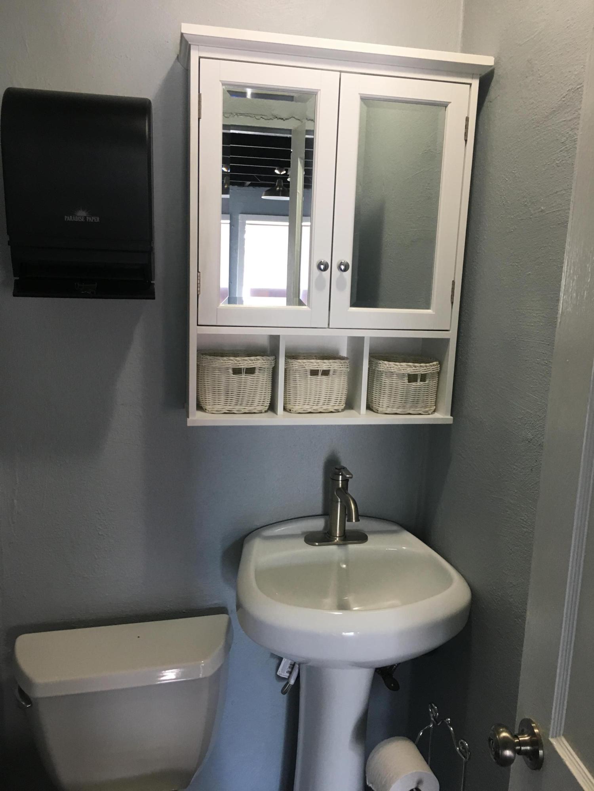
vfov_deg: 61.7
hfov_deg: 48.2
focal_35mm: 29
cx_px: 297
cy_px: 396
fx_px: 664
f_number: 2.2
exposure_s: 1/30
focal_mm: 4.15
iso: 80
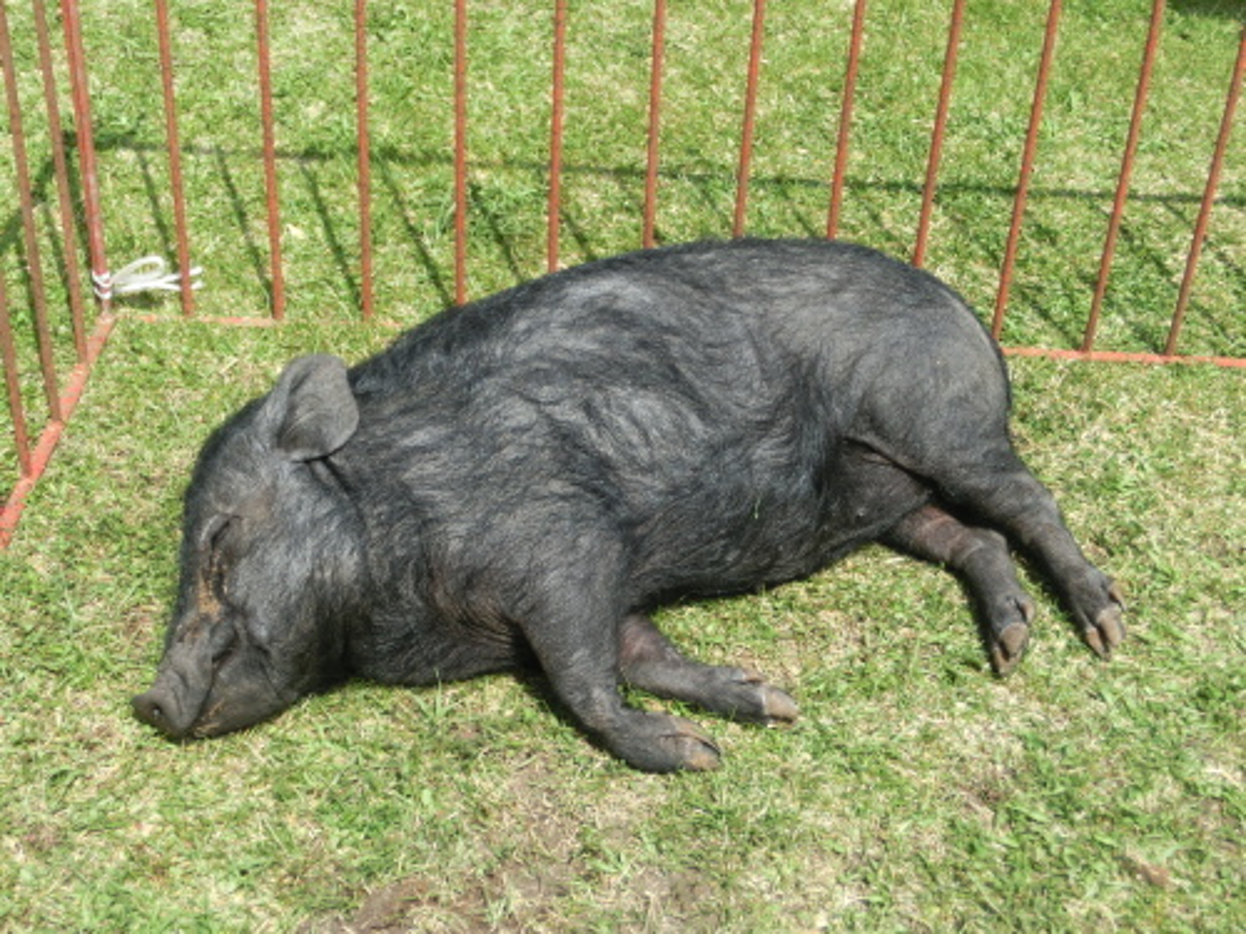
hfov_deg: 33.8
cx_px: 623
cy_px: 467
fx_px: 2052
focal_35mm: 57
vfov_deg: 25.7
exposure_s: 1/400
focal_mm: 10.11
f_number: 4.5
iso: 80
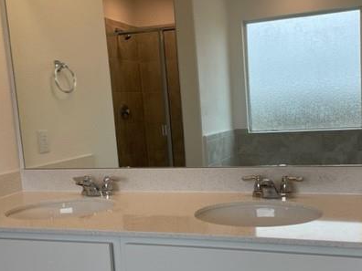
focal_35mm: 42
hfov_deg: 44.6
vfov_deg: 34.3
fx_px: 439
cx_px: 216
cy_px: 159
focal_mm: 4.2
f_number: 1.6
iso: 32
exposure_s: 1/211
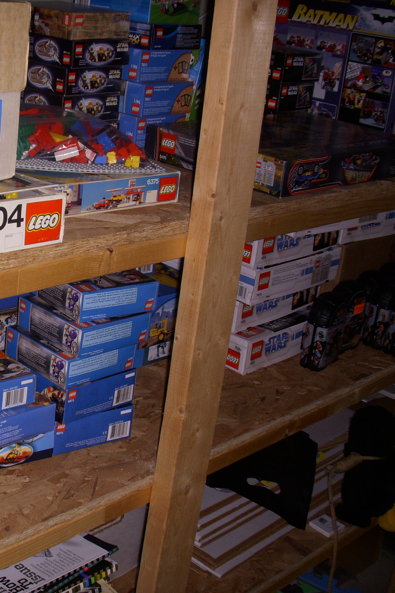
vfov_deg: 37.5
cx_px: 45
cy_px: 296
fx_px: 872
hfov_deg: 24.8
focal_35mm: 53
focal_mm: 6.3
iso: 100
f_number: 3.3
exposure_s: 1/30
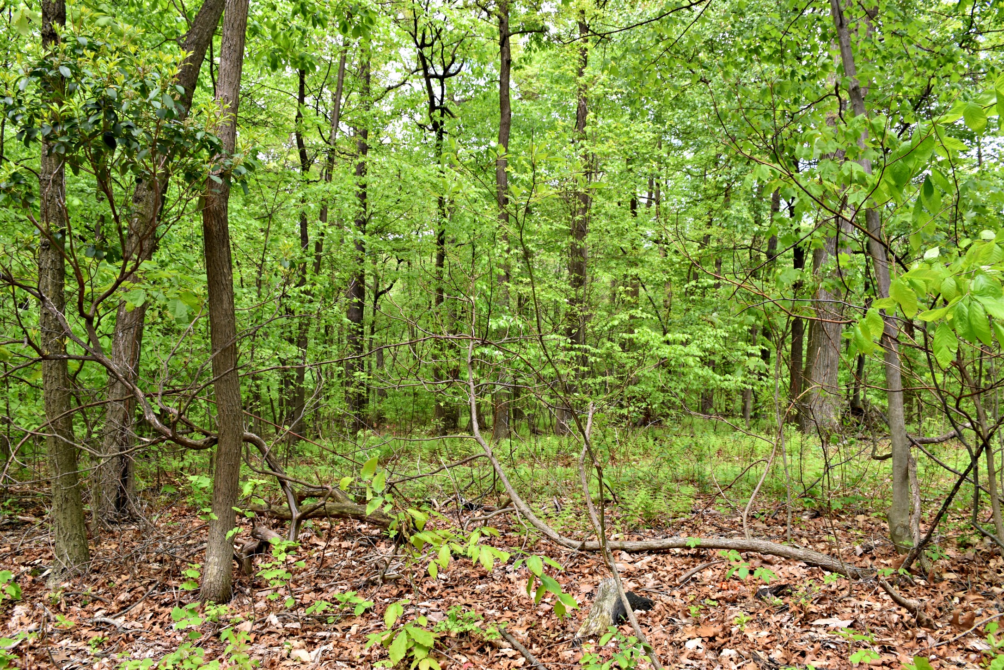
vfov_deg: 47.9
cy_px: 335
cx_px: 502
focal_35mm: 27
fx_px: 753
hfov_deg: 67.4
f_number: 6.3
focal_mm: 18
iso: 400
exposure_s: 1/160
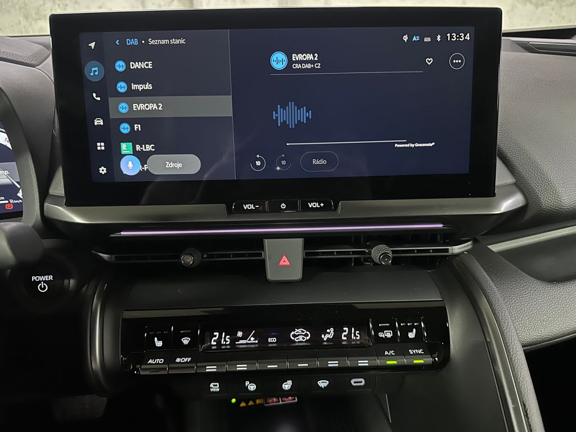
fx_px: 399
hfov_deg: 71.6
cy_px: 216
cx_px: 288
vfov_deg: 56.8
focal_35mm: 24
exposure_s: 1/25
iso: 1600
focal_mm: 6.86
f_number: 1.78
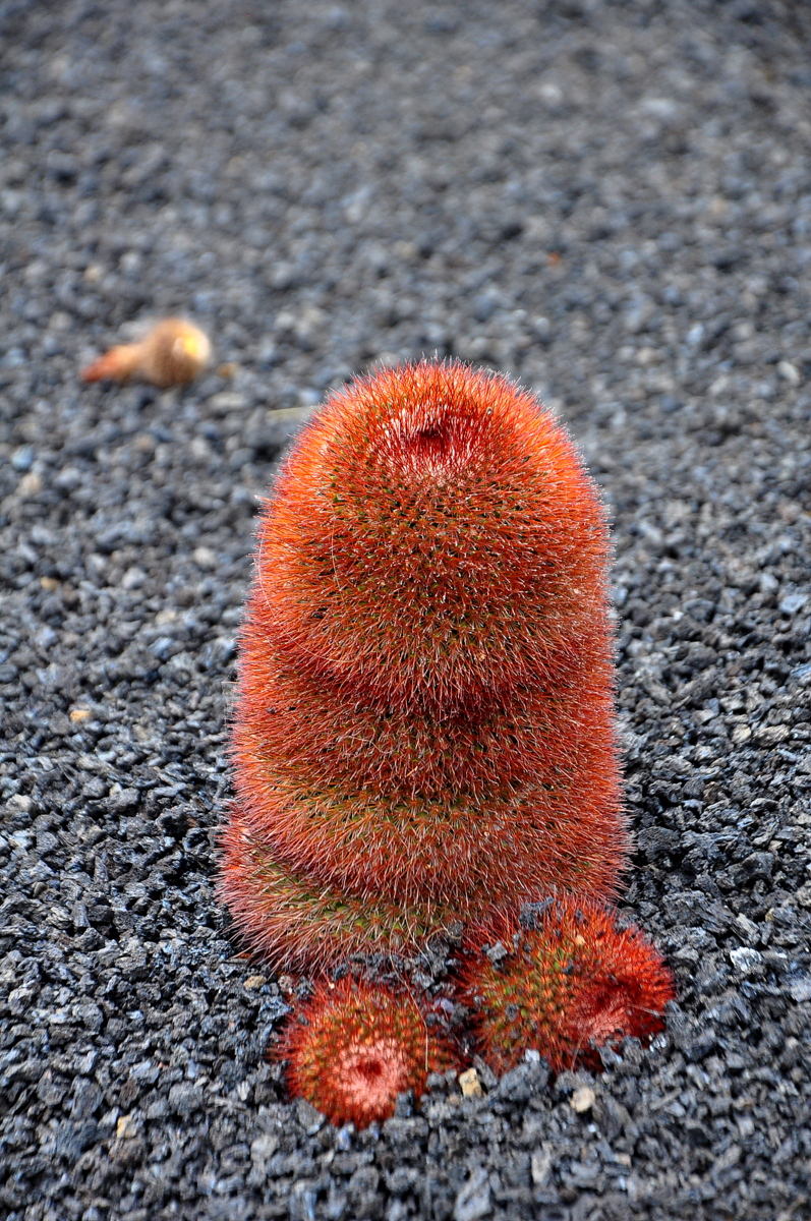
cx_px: 406
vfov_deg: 13.1
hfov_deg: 8.7
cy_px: 610
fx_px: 5336
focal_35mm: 158
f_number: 5.6
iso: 400
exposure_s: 1/160
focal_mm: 105
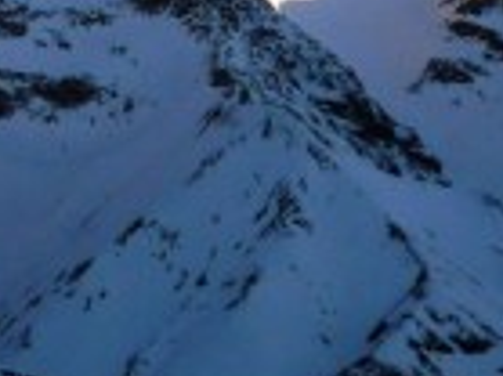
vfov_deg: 2.3
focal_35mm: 658
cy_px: -105
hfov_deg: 3.0
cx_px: -358
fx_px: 9553
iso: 100
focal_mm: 24.1
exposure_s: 1/250
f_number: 4.8
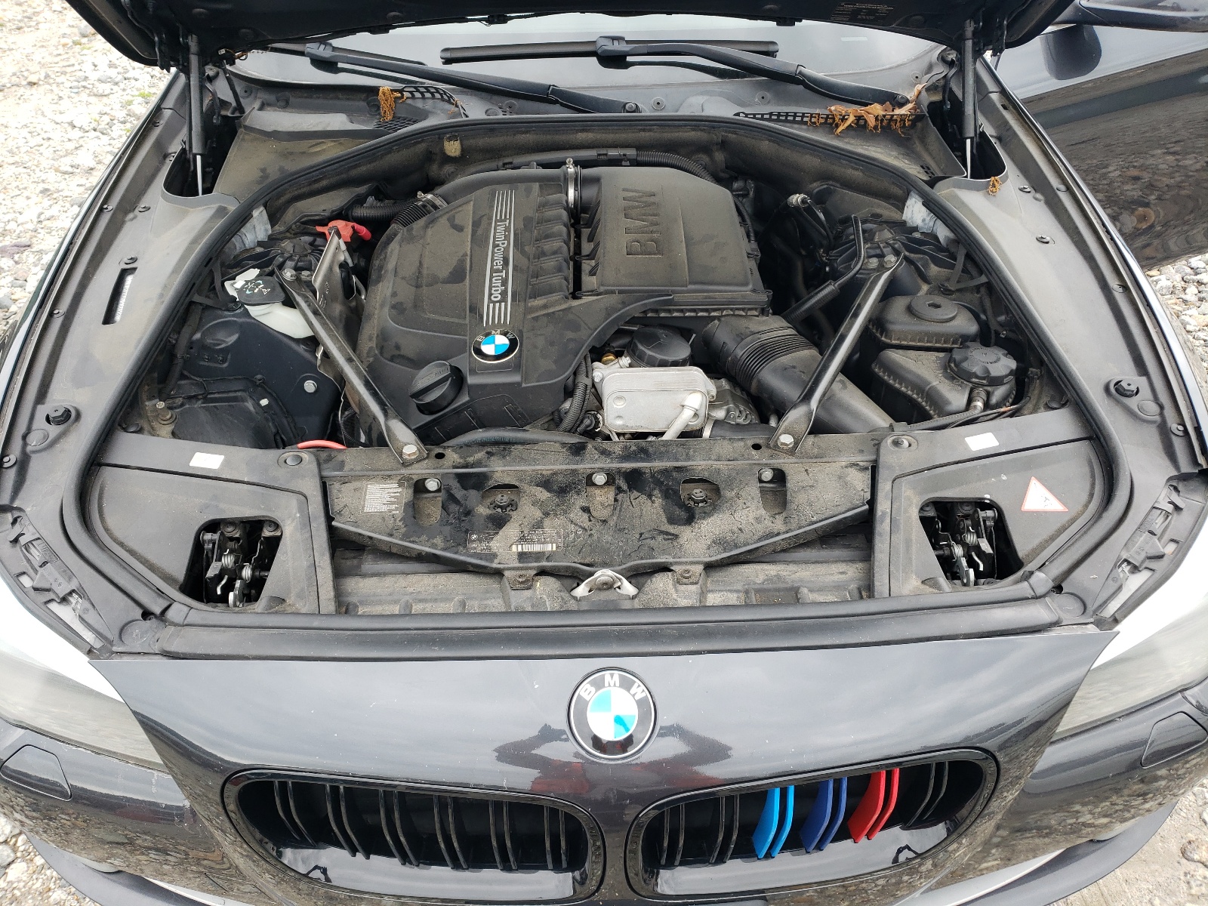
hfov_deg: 67.3
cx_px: 604
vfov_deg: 53.1
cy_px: 453
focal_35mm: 26
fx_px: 907
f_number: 1.5
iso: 50
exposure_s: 1/141
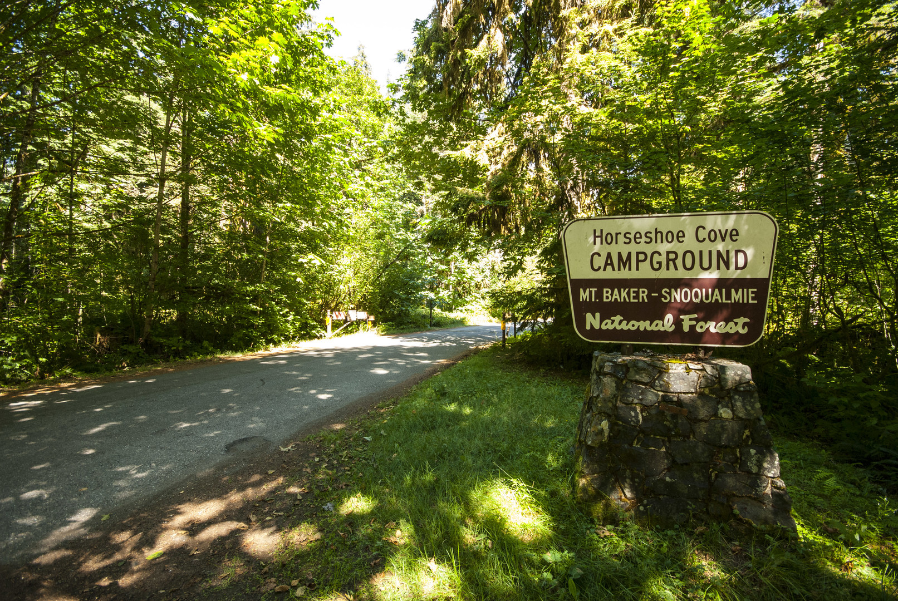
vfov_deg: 77.5
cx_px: 449
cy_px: 300
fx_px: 375
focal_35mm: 15
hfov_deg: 100.3
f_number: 5.6
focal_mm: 10
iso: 320
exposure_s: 1/50
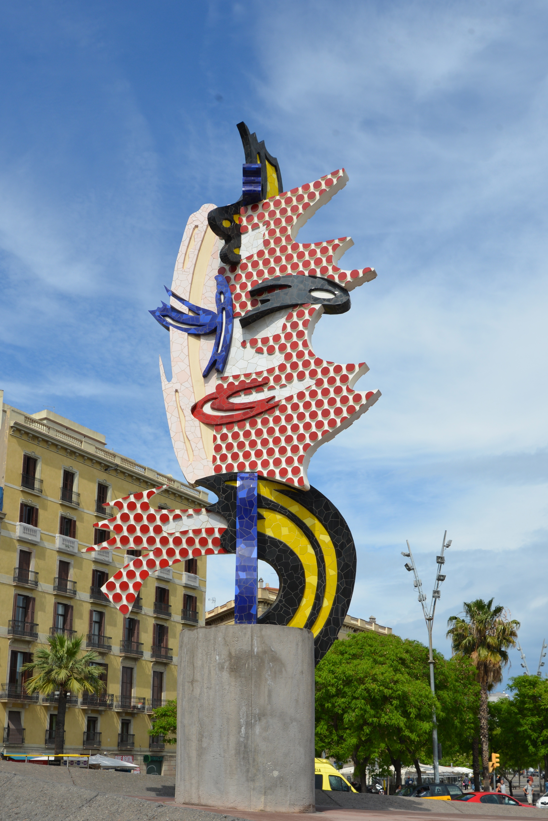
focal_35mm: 40
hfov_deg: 33.4
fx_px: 912
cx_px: 253
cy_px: 538
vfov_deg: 47.8
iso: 200
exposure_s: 1/500
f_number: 11
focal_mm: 29
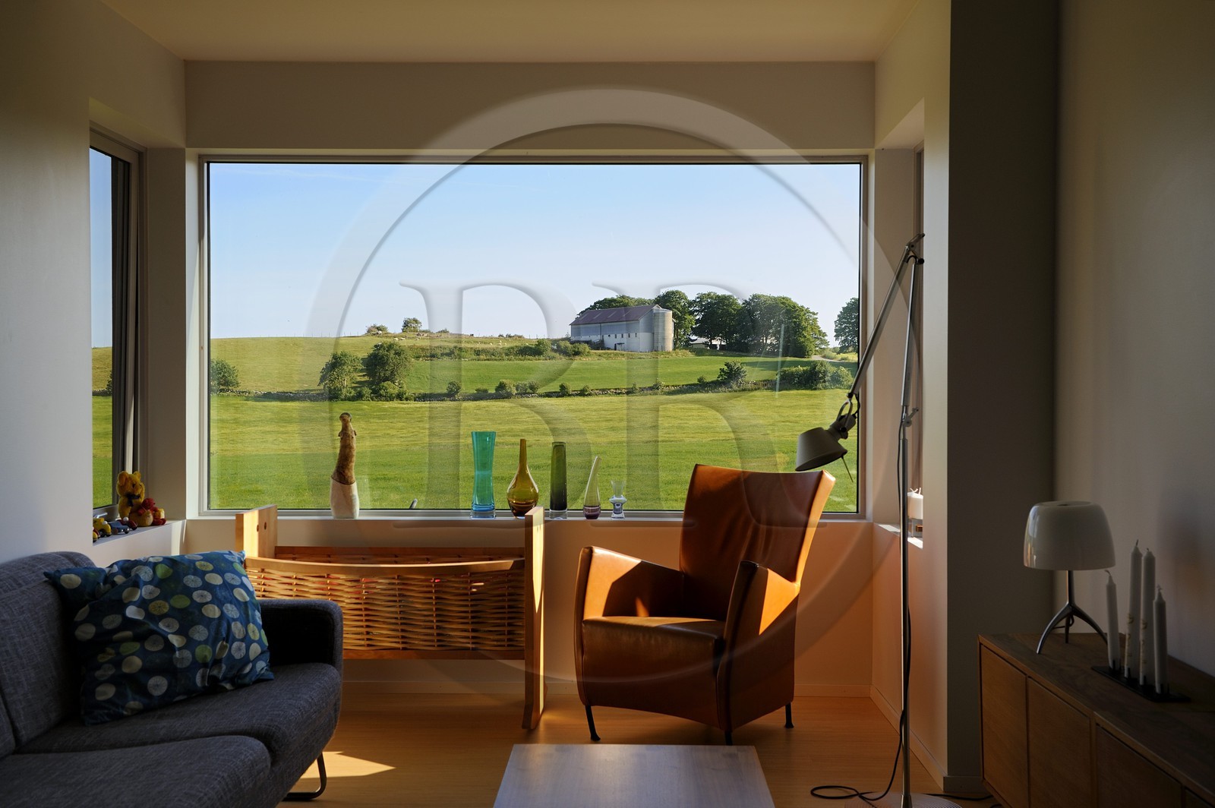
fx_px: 1281
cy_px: 404
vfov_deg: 35.0
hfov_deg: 50.7
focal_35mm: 38
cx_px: 608
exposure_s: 1/100
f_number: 11
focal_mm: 38
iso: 200
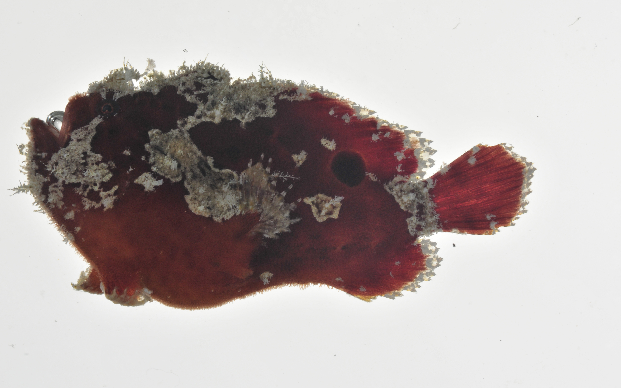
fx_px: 2717
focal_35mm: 161
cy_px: 182
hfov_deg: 13.0
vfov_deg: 8.2
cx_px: 310
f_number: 22
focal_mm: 105
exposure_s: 1/60
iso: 200
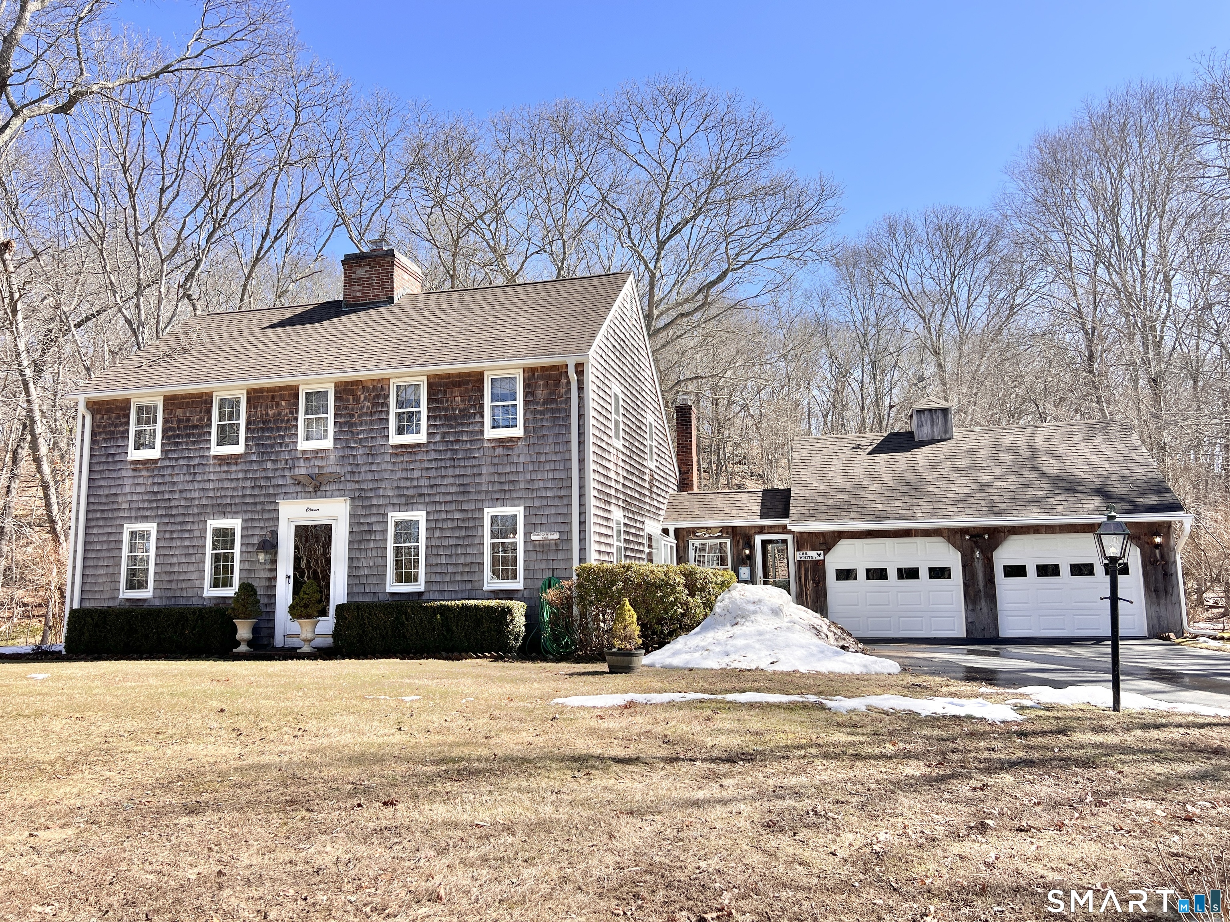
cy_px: 461
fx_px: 924
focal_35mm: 26
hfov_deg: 67.3
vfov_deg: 53.1
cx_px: 615
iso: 50
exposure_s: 1/2123
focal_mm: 5.7
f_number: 1.5
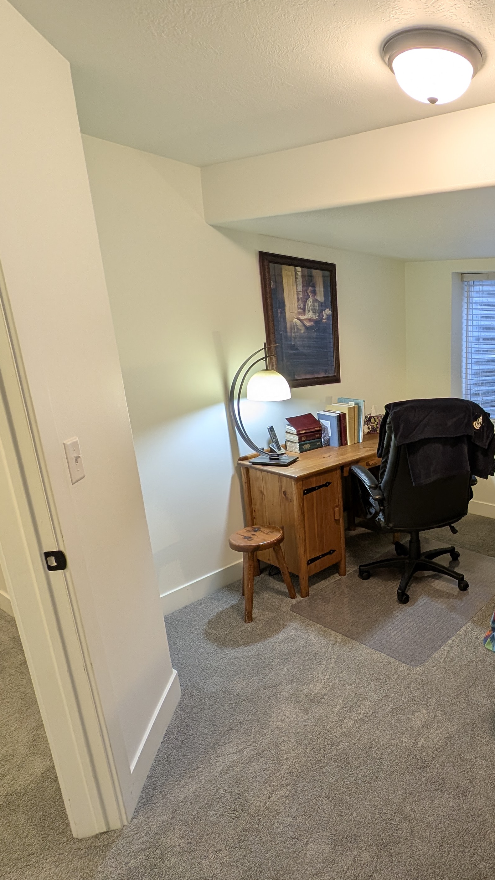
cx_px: 466
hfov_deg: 50.2
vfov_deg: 89.5
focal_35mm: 19
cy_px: 460
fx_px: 443
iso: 44
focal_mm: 2.23
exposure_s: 1/24
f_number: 1.95
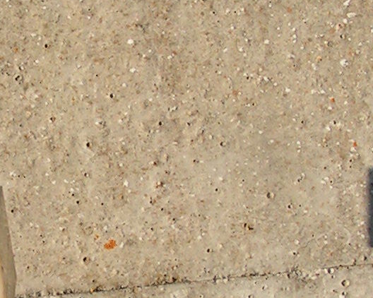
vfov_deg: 10.7
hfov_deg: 13.2
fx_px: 1589
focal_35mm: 144
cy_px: 197
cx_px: 23
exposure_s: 1/200
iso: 50
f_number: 5.6
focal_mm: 5.8
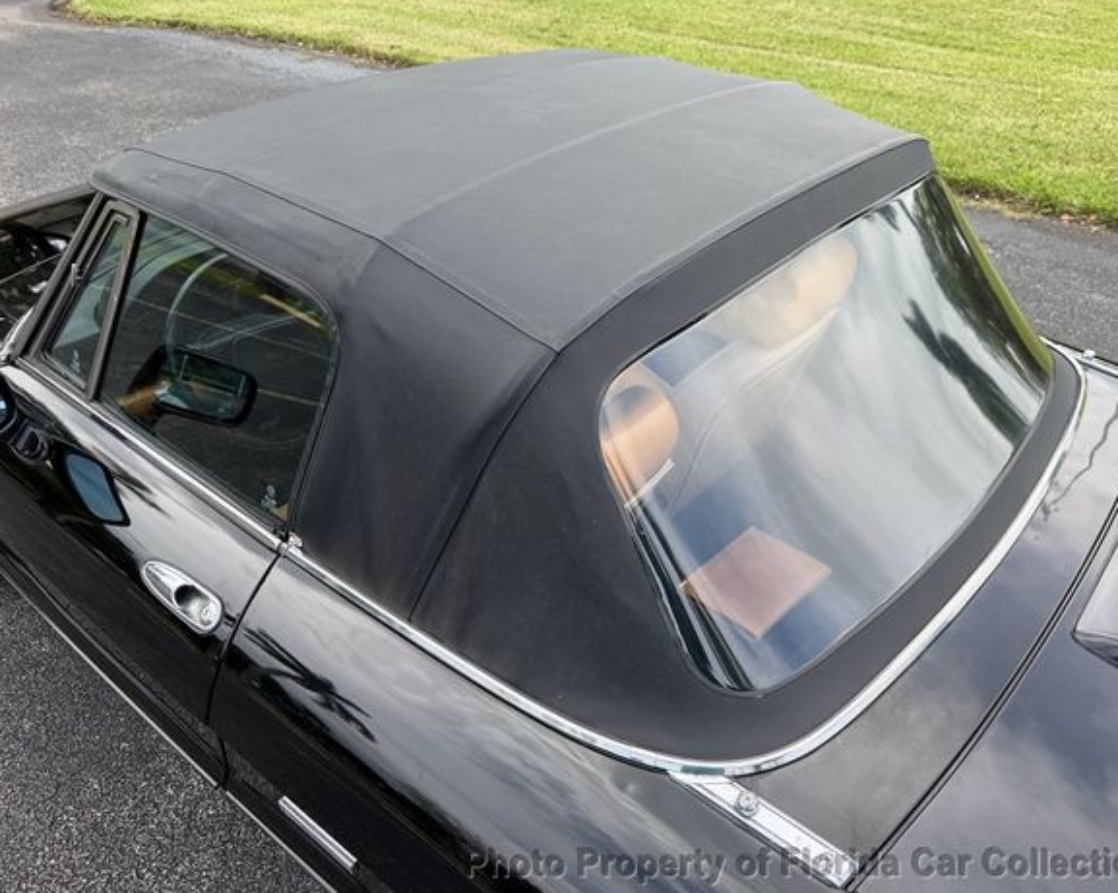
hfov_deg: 66.0
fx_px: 860
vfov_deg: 54.9
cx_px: 599
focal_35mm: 26
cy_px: 440
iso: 80
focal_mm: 6.76
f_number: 1.78
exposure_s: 1/955
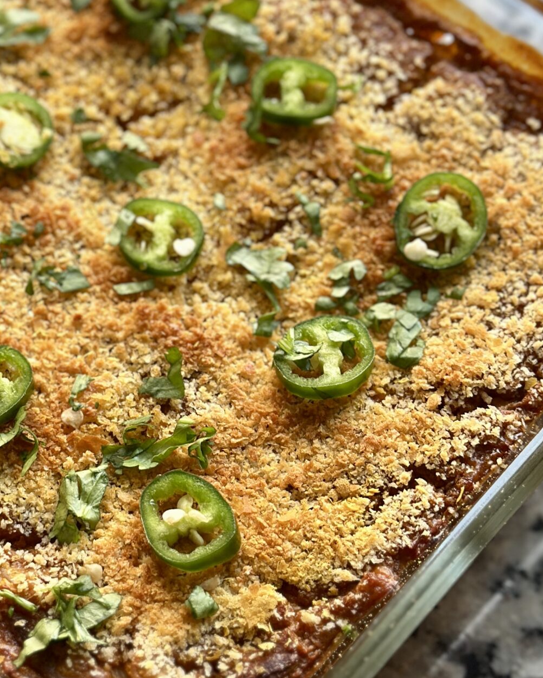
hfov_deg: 15.9
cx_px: 86
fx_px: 1928
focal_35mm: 96
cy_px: 243
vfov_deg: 19.9
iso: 100
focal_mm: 6.86
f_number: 1.78
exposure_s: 1/172
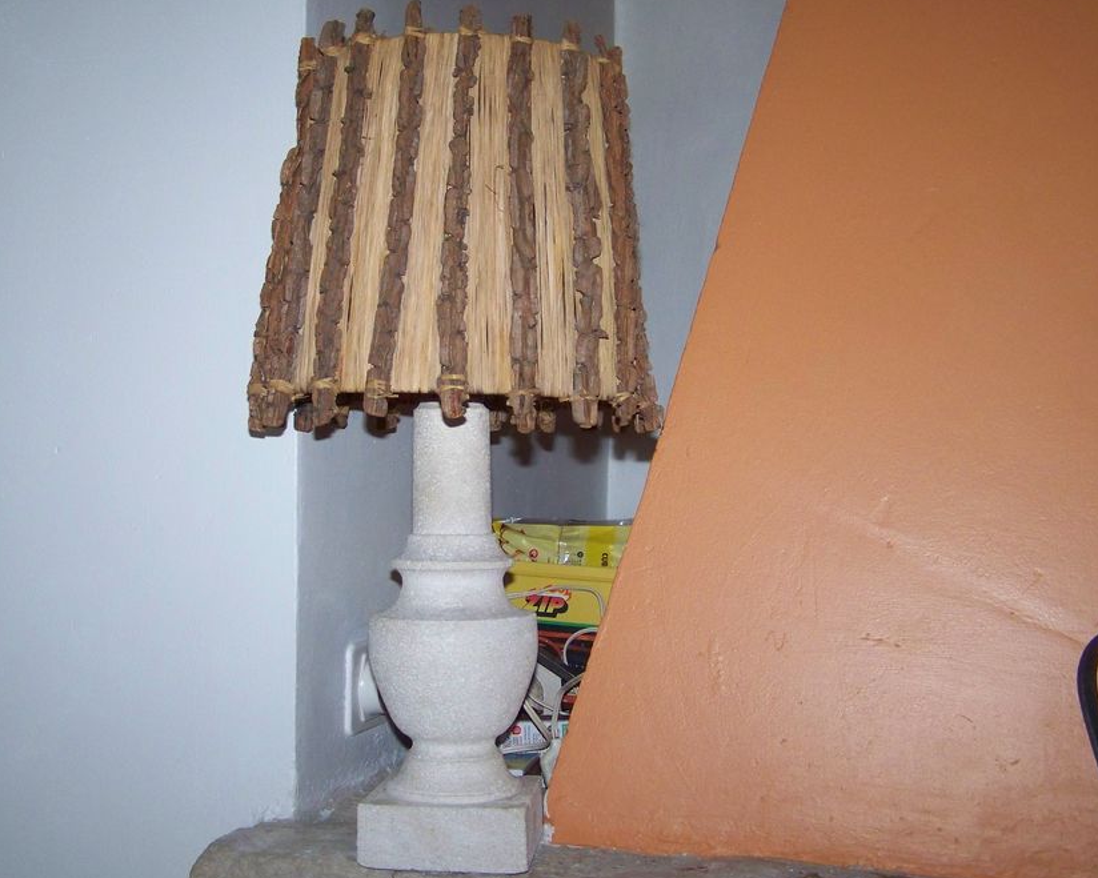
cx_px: 468
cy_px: 405
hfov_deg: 41.1
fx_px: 1462
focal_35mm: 45
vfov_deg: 33.4
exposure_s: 1/30
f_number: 2.8
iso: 200
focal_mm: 6.3
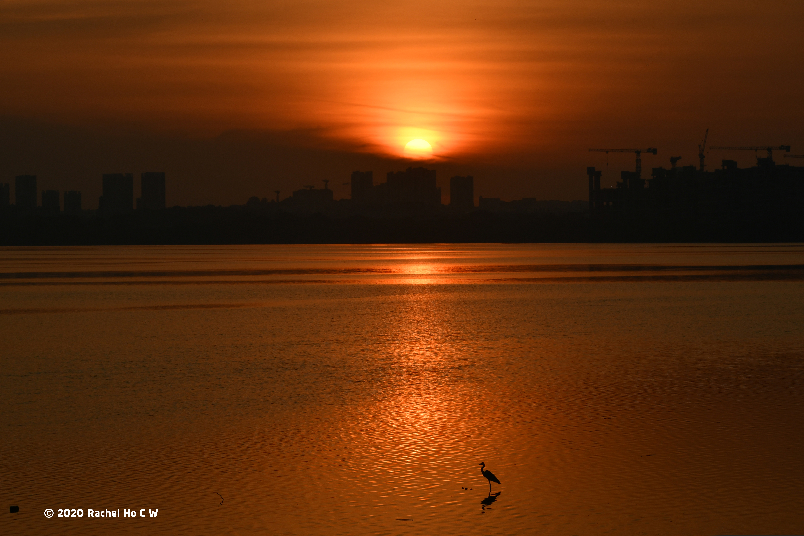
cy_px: 268
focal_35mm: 135
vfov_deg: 10.2
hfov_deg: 15.2
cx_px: 402
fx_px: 3015
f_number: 18
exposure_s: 1/250
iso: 200
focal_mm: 90
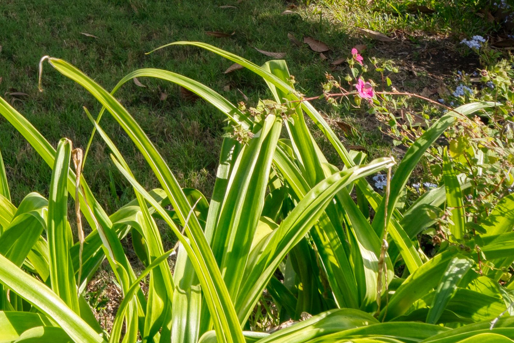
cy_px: -218
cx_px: -87
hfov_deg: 29.3
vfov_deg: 18.9
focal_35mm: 60
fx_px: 857
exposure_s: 1/30
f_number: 11
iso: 100
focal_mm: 16
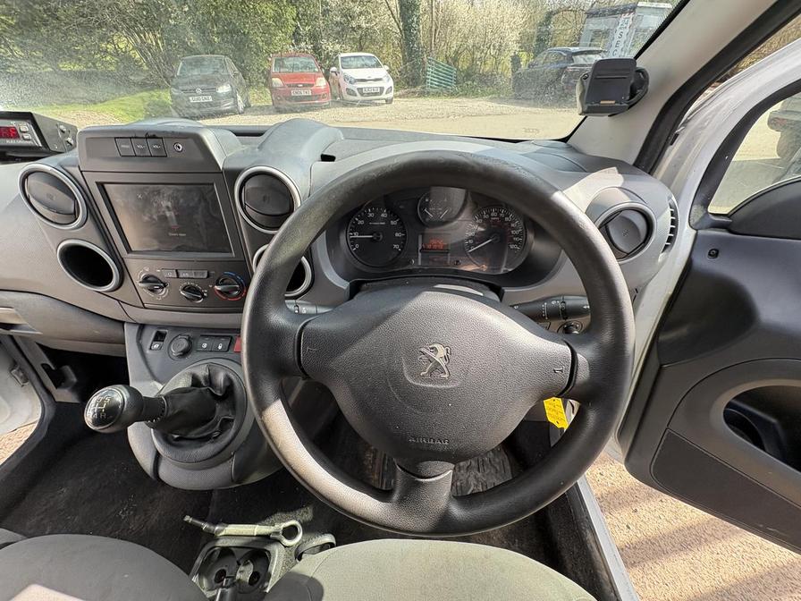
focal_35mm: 14
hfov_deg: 102.1
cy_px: 300
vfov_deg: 85.7
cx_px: 400
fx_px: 324
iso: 80
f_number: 2.2
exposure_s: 1/140
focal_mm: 2.22
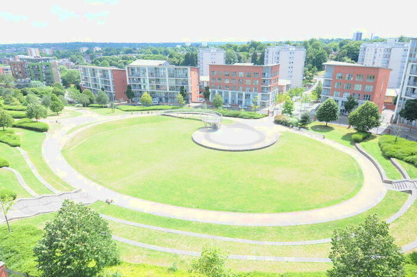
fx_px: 243
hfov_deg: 81.3
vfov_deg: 59.4
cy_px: 138
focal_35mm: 21
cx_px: 208
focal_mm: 14
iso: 1600
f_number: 5.6
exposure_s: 1/2000
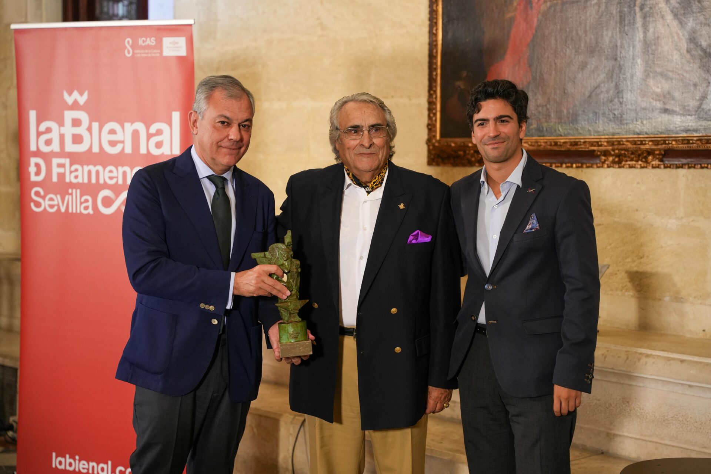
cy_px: 237
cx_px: 356
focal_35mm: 64
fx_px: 1266
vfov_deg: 21.2
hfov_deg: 31.4
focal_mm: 64.1
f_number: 2.8
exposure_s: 1/100
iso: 1600
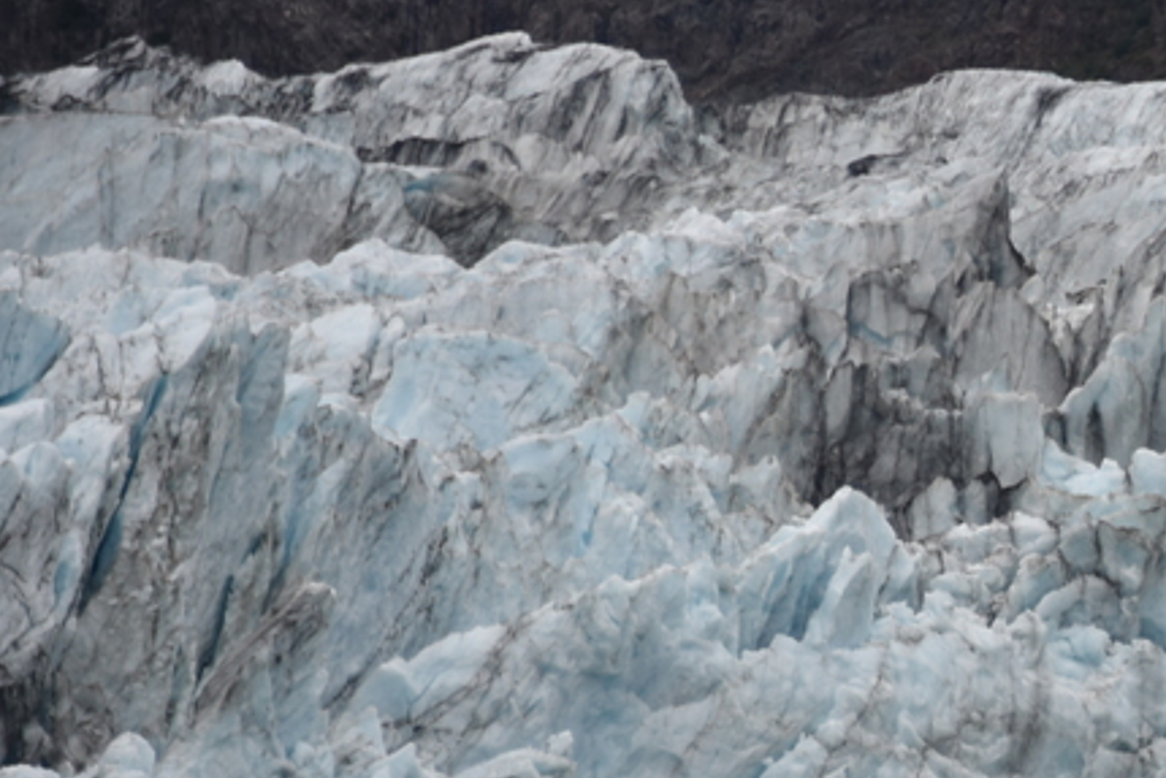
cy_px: 680
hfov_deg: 3.6
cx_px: 1711
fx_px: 18305
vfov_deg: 2.4
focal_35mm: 565
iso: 250
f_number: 5.6
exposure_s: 1/400
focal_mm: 190
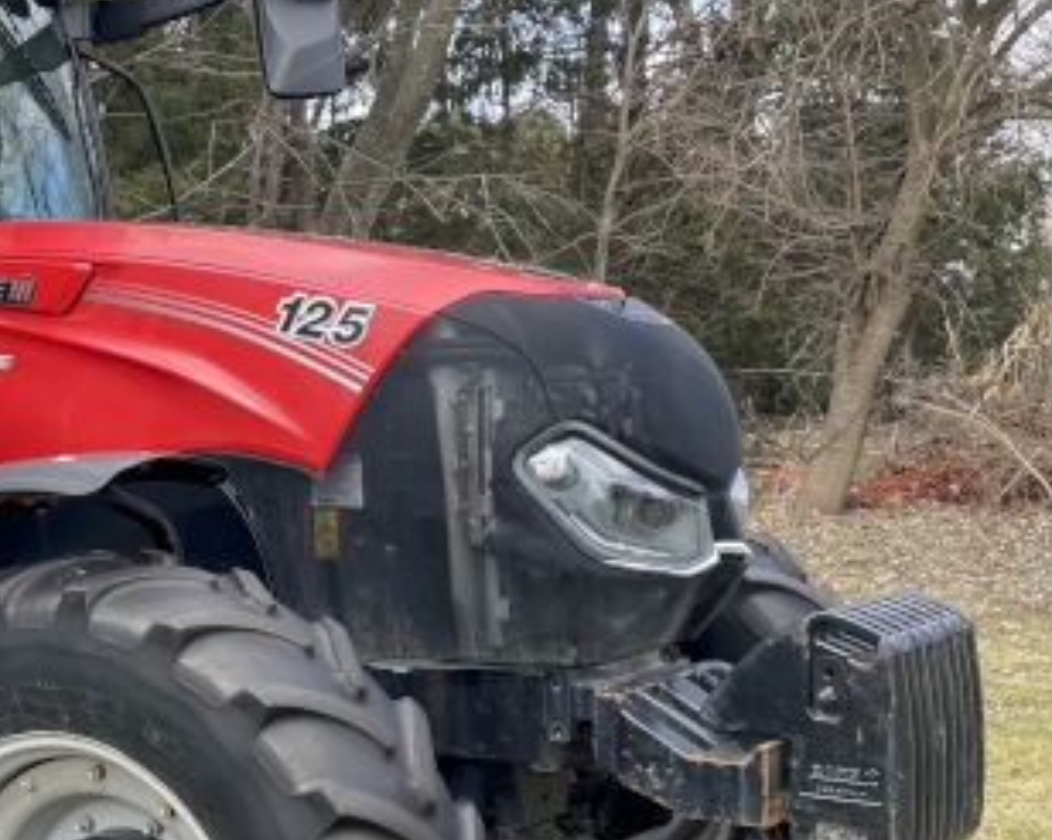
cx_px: 31
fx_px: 2054
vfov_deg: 23.1
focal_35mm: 66
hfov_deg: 27.3
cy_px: 454
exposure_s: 1/584
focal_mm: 4.2
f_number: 1.6
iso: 32
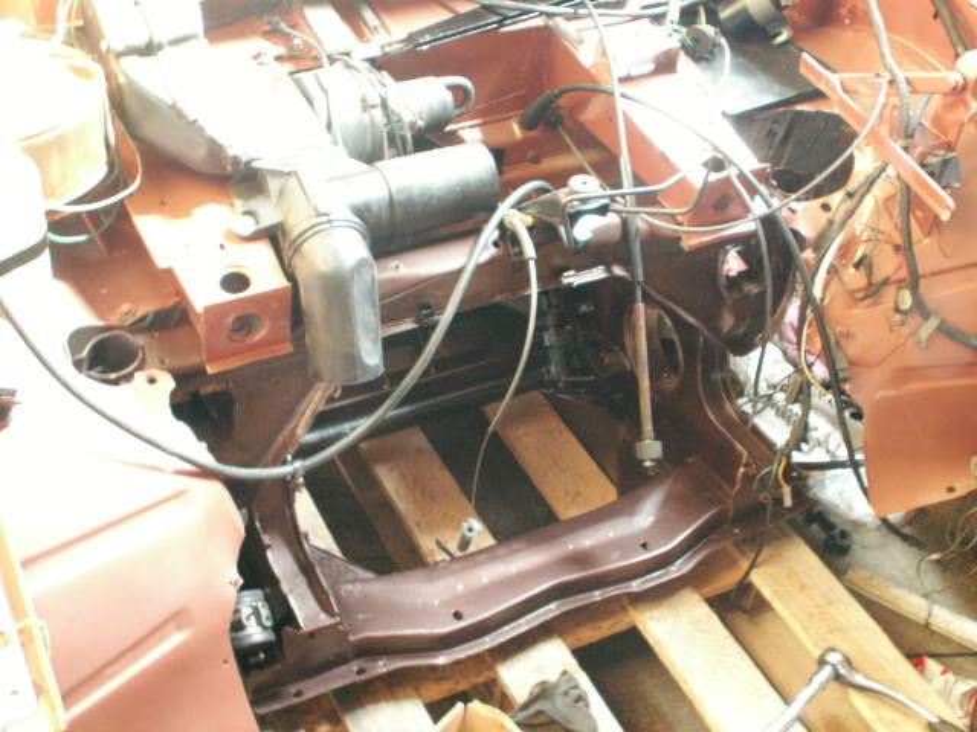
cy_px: 366
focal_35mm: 44
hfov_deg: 42.9
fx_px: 1242
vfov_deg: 32.9
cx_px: 488
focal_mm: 7.26
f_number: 2.8
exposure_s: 1/3
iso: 160
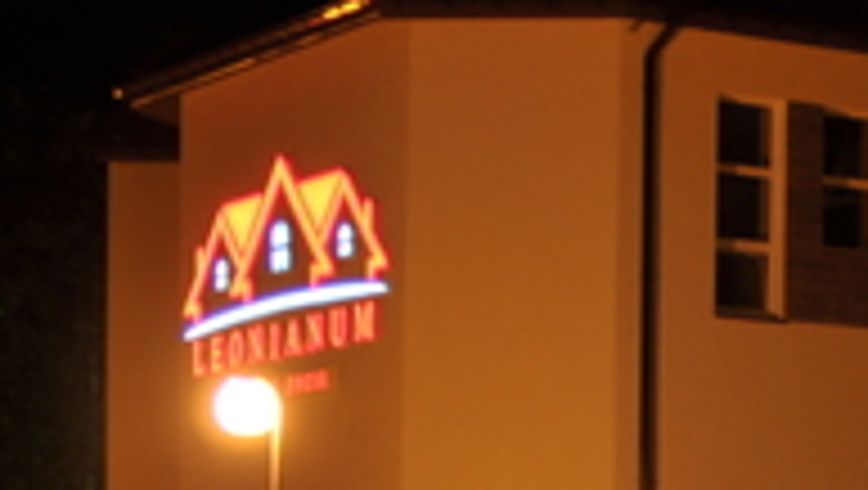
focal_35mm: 163
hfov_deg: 12.1
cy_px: 807
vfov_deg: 7.3
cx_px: 1588
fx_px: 3755
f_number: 2.8
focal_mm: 20
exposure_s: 1/2.5
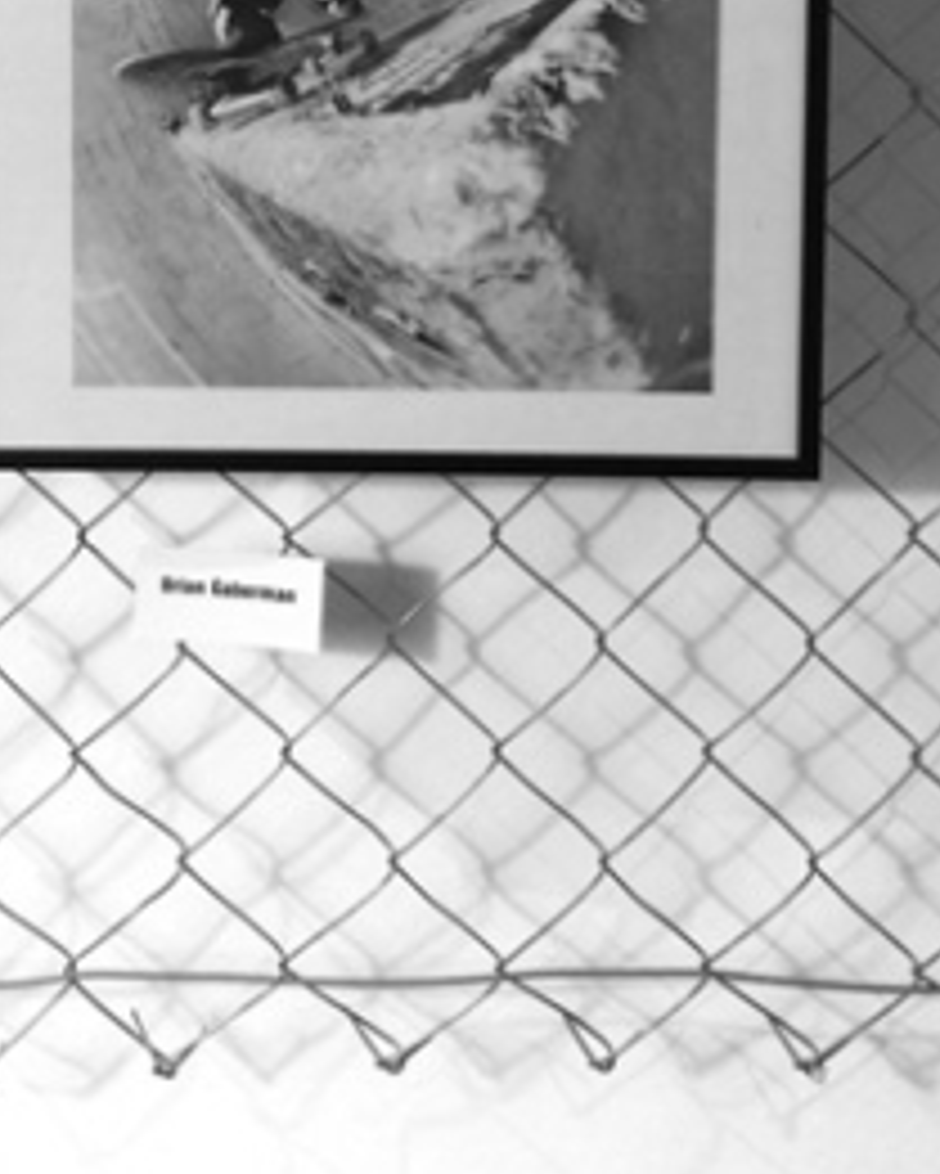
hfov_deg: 23.4
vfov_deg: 26.7
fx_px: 2259
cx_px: 346
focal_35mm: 65
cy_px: -130
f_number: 2.2
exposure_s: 1/17
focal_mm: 4.15
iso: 64
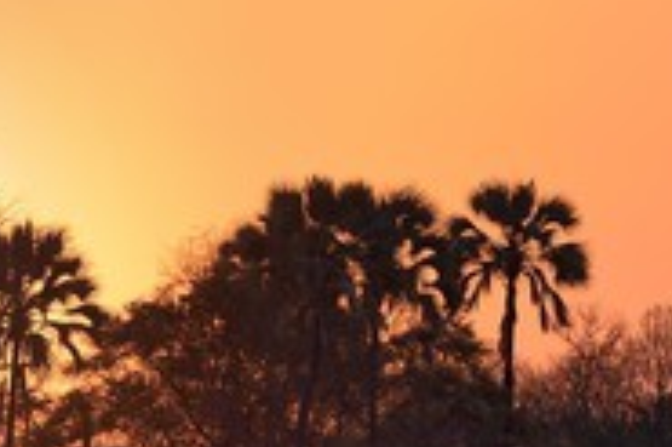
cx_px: 44
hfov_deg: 3.4
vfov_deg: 2.2
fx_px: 11432
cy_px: 480
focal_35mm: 613
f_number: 5.6
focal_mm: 270
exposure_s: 1/500
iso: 250
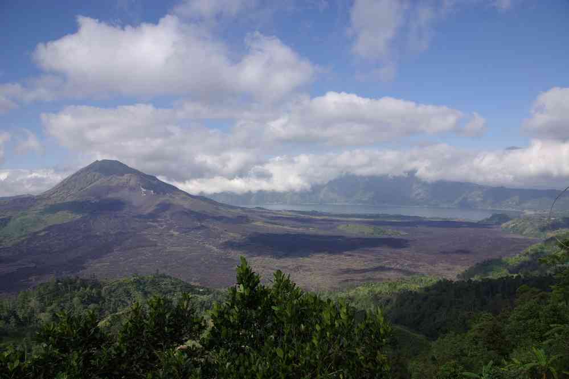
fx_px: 429
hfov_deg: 67.1
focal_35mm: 27
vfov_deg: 47.7
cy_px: 190
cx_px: 284
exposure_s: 1/250
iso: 100
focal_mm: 18.1
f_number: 6.7
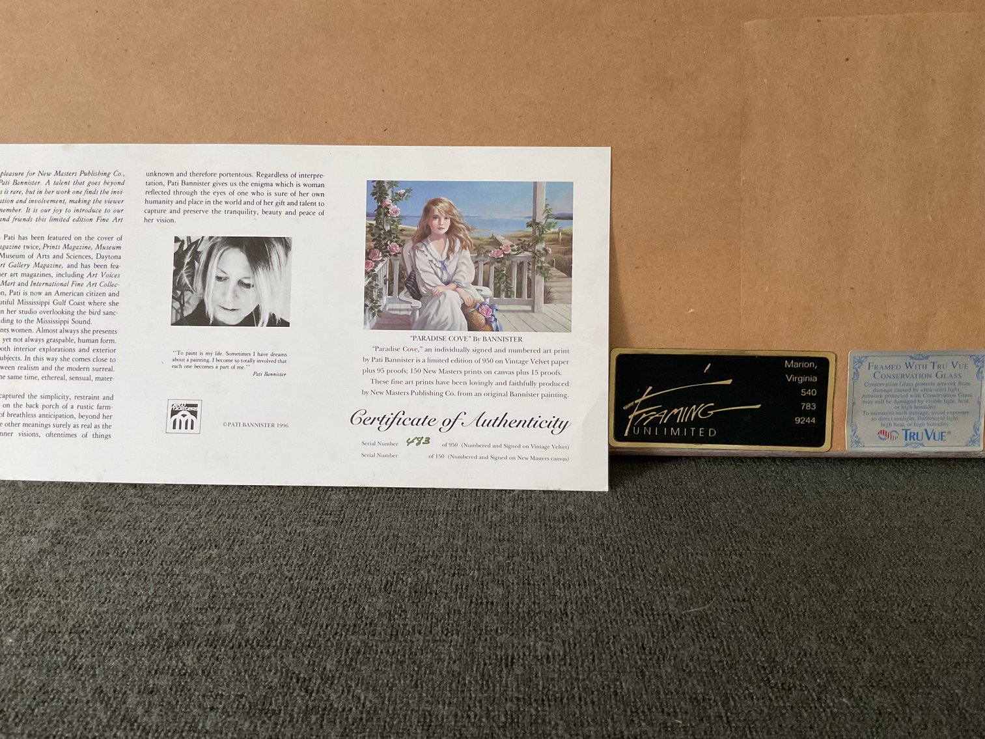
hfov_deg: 61.7
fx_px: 825
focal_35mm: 29
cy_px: 370
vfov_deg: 48.2
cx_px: 492
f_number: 1.8
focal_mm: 3
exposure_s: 1/60
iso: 250
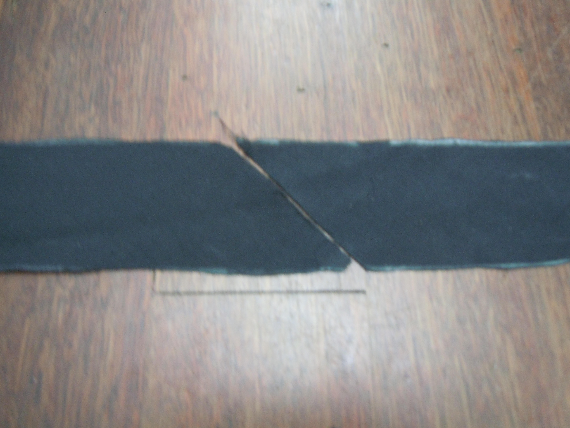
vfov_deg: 46.8
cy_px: 214
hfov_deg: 60.0
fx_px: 494
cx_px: 285
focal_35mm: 30
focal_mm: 5.4
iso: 400
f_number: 3.5
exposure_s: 1/3
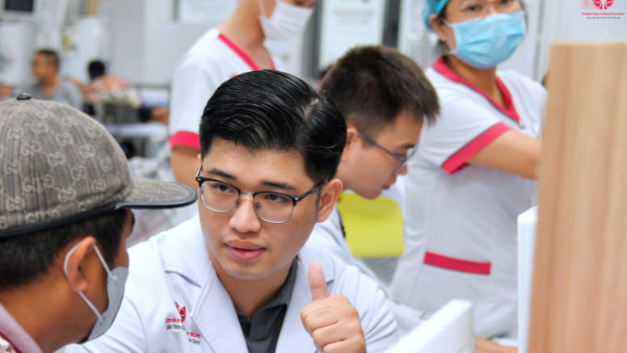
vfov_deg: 12.9
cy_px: 261
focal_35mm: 94
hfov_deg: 22.6
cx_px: 220
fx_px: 1563
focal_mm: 68
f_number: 4.8
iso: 640
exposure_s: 1/125
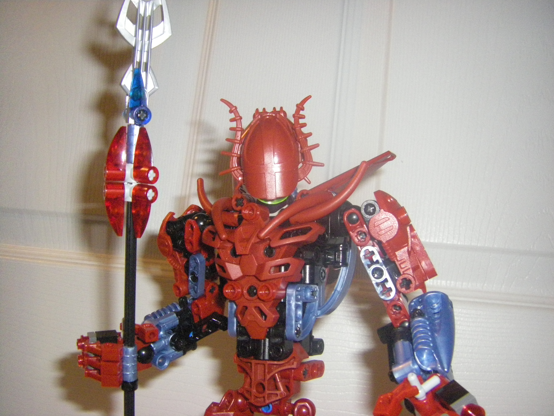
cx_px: 277
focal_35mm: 38
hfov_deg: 49.0
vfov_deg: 37.7
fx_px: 608
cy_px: 208
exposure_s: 1/50
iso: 800
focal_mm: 6.3
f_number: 7
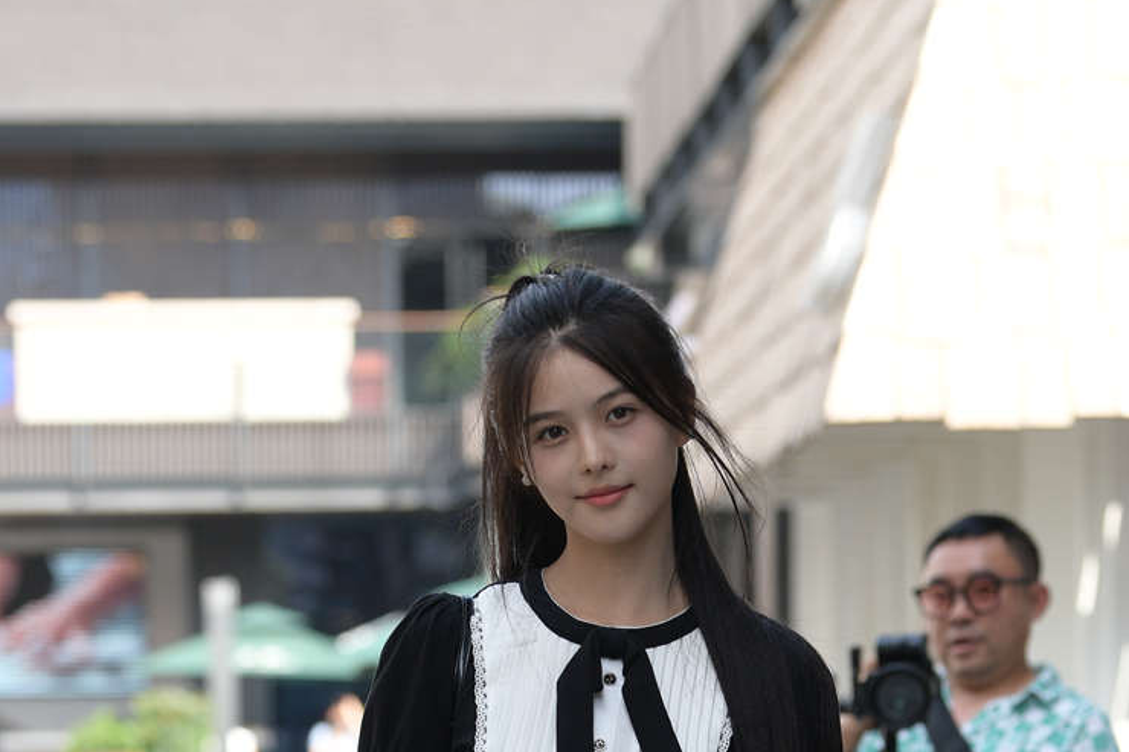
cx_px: 572
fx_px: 6866
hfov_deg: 9.4
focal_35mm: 219
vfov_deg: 6.2
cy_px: 1039
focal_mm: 90
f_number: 4
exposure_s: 1/640
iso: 400
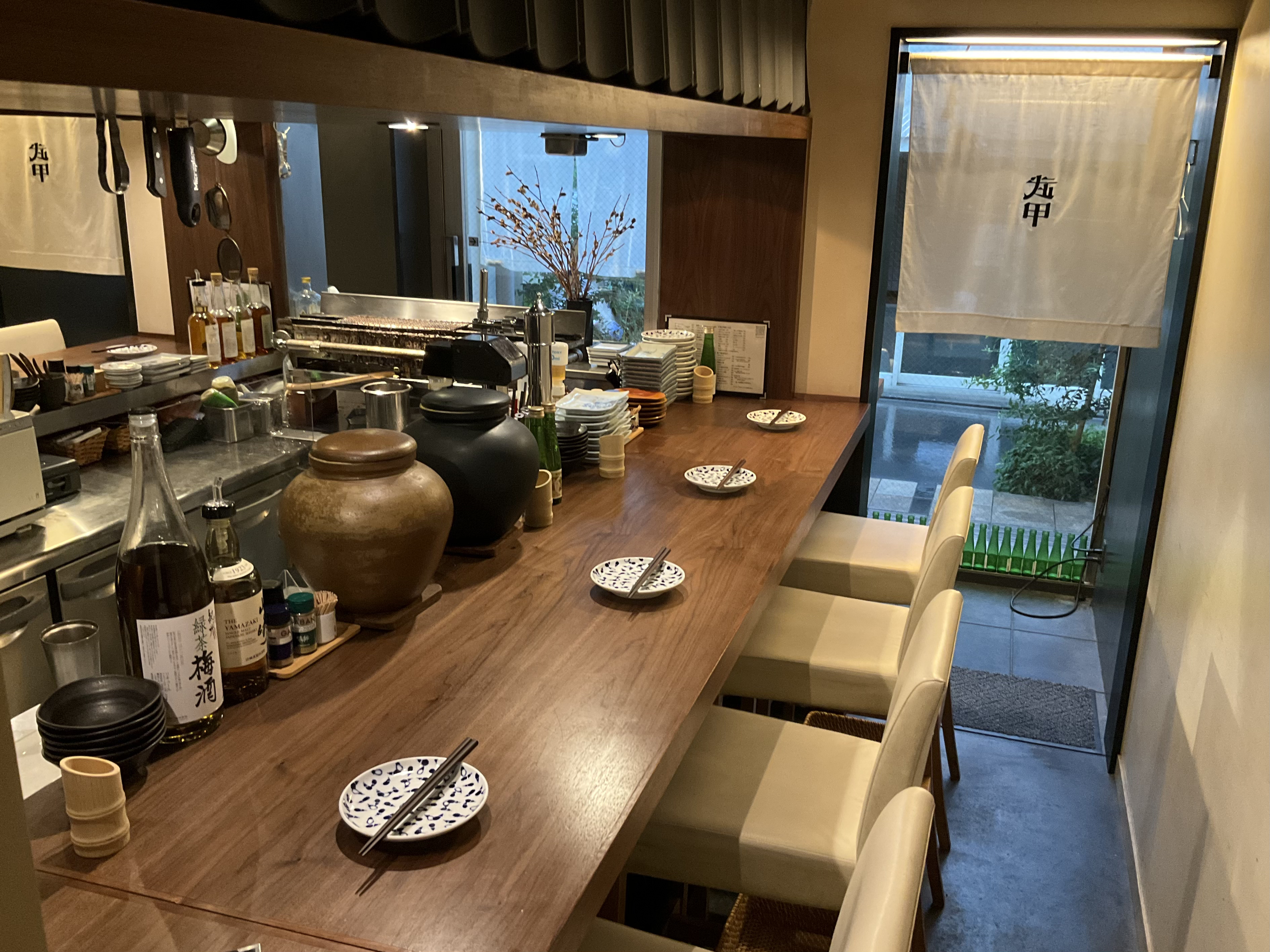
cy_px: 476
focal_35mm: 29
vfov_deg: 48.2
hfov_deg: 61.7
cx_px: 635
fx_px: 1064
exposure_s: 1/25
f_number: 1.8
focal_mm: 3
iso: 250
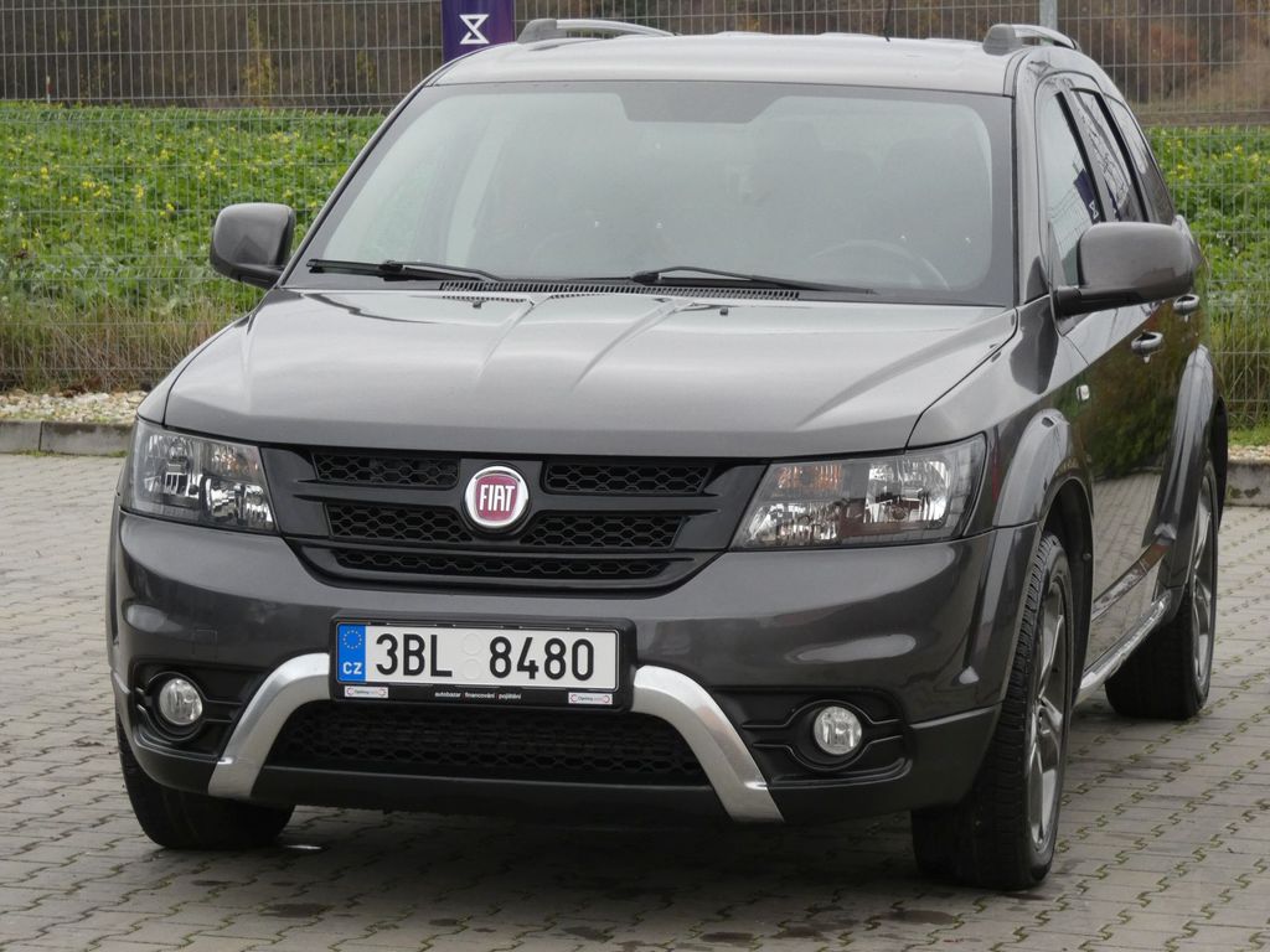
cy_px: 476
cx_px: 635
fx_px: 4843
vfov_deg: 11.2
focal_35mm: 132
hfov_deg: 14.9
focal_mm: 23.7
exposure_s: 1/80
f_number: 5.6
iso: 250
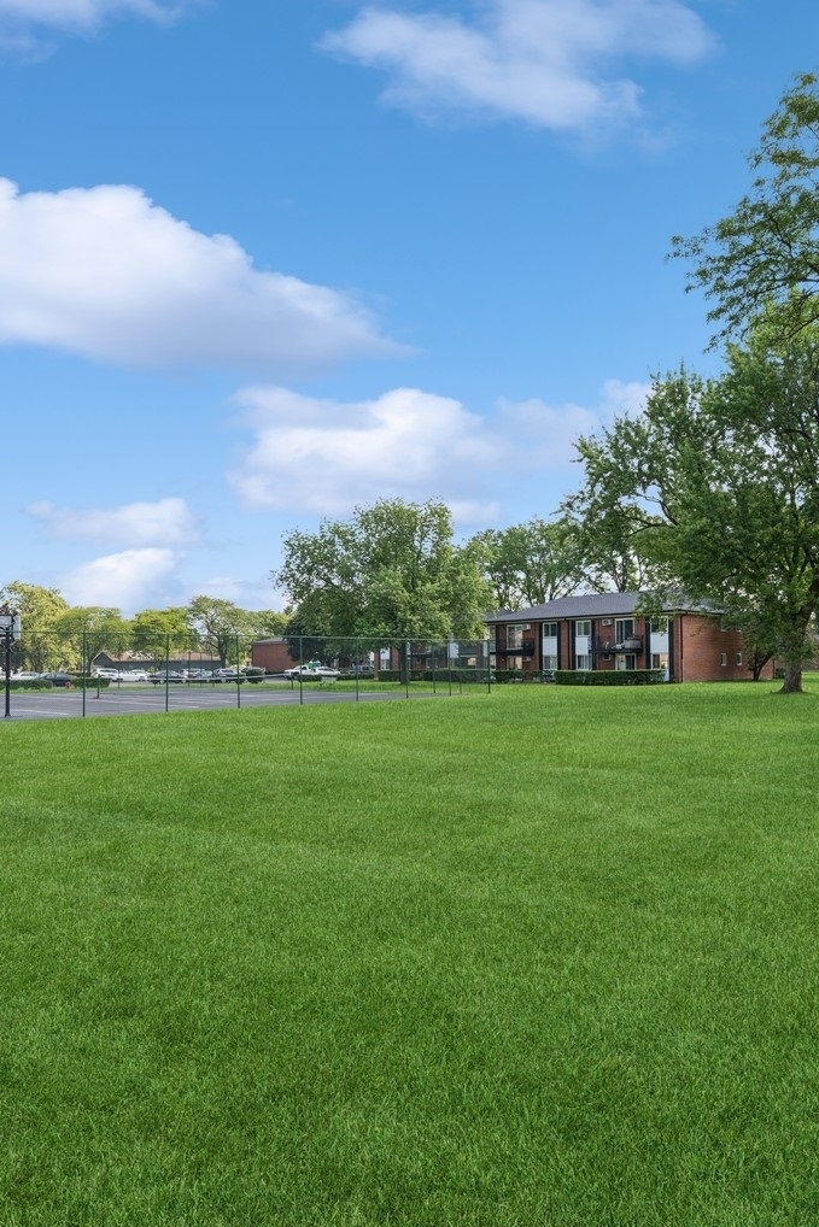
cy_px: 633
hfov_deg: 56.7
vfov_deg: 78.6
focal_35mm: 22
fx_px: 750
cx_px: 501
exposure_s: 1/100
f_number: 9
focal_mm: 14
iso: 200
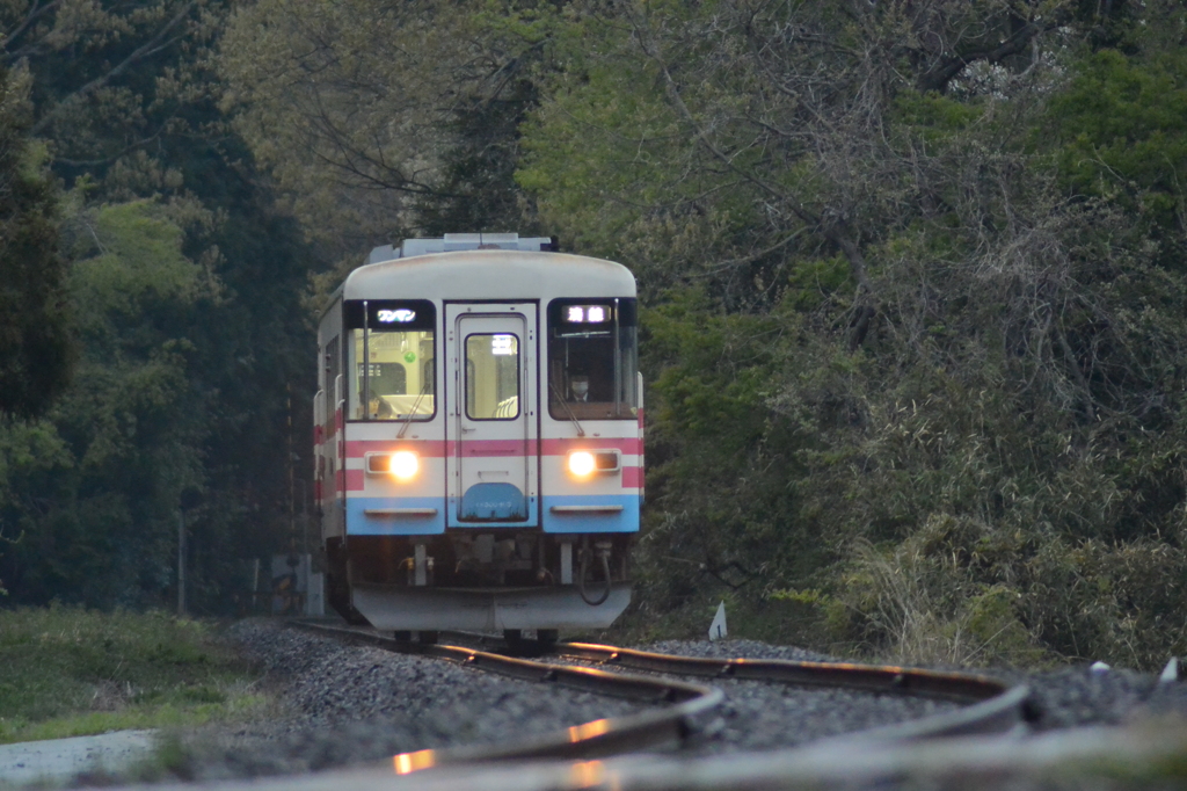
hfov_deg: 4.2
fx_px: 16018
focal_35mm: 486
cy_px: 396
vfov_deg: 2.8
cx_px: 594
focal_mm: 180
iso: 1600
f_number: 2.8
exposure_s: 1/80
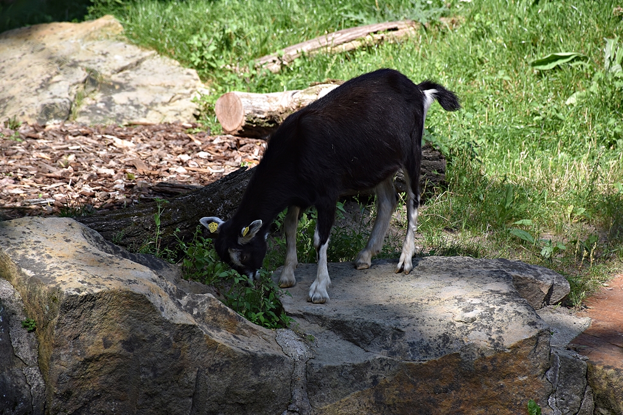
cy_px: 208
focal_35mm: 210
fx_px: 3634
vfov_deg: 6.5
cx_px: 312
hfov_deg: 9.8
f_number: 5.6
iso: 320
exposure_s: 1/500
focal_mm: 140
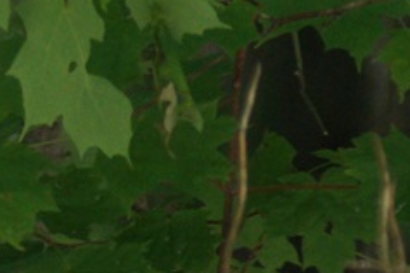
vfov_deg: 0.7
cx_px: -112
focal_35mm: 1947
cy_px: -178
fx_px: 22172
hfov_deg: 1.1
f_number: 5.6
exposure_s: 1/500
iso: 1600
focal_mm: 300
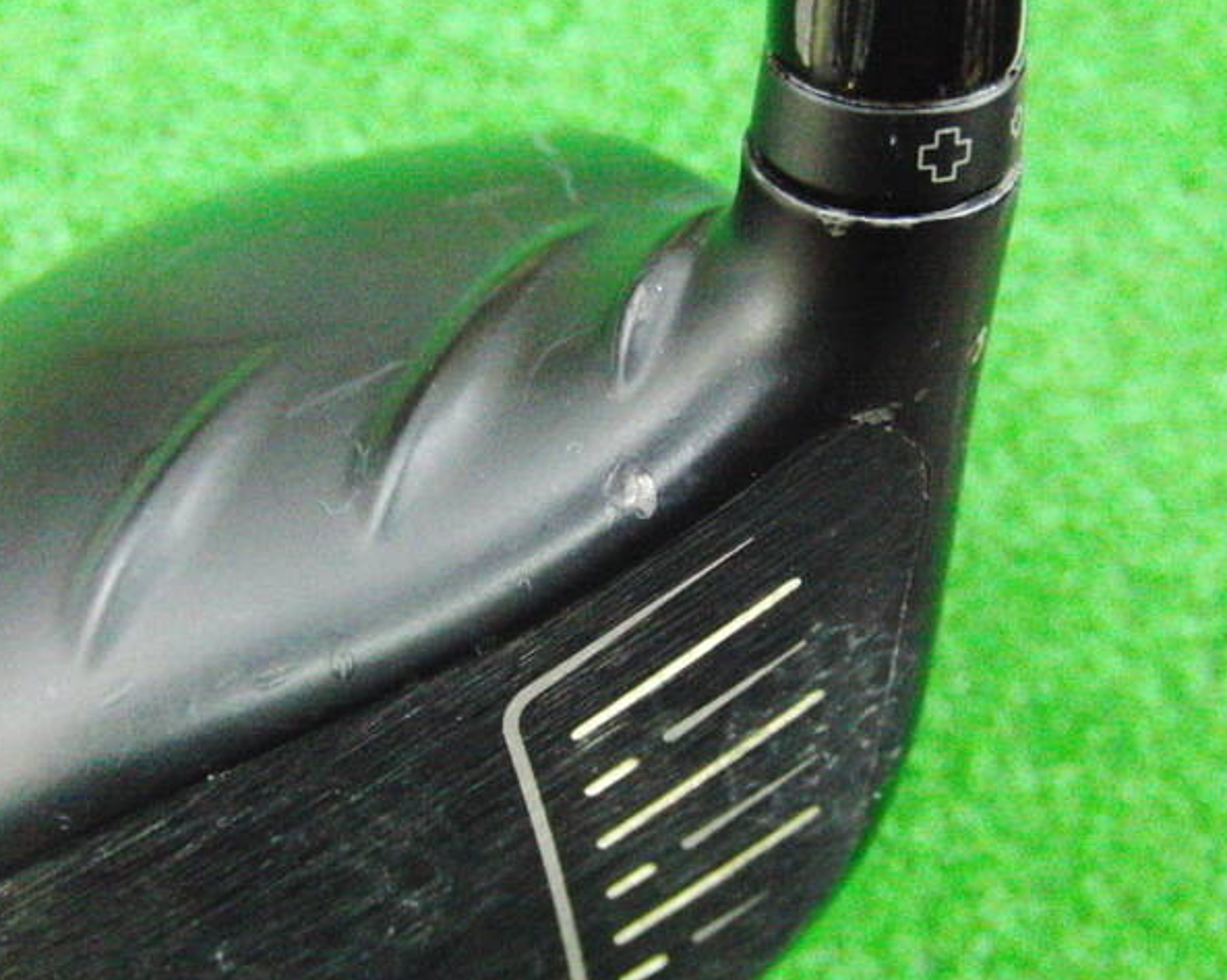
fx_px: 1416
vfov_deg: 38.2
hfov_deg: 46.8
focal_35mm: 39
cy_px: 486
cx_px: 633
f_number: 3.6
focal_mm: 6.42
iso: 3200
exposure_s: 1/60
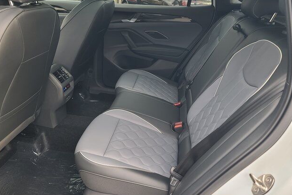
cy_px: 111
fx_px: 219
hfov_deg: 67.4
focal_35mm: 27
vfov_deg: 47.8
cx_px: 142
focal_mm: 7
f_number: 1.8
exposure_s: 1/60
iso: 64
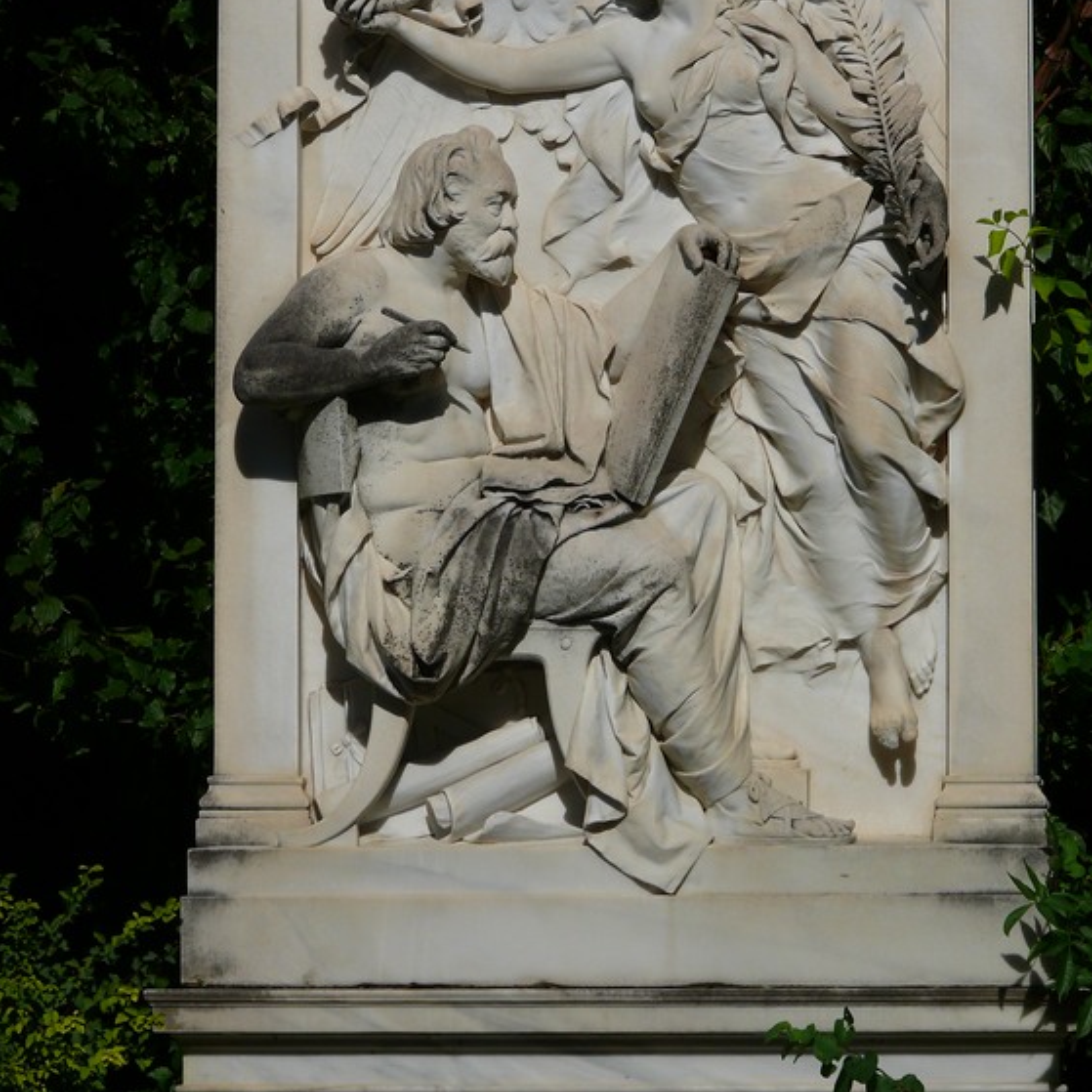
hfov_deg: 7.0
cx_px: 545
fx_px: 8887
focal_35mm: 249
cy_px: 365
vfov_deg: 7.0
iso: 100
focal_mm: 44.5
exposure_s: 1/500
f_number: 6.3
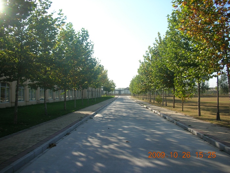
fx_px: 233
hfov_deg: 52.6
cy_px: 86
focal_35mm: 35
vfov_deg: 40.7
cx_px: 115
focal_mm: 5.8
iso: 50
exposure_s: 1/52.4
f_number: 8.5
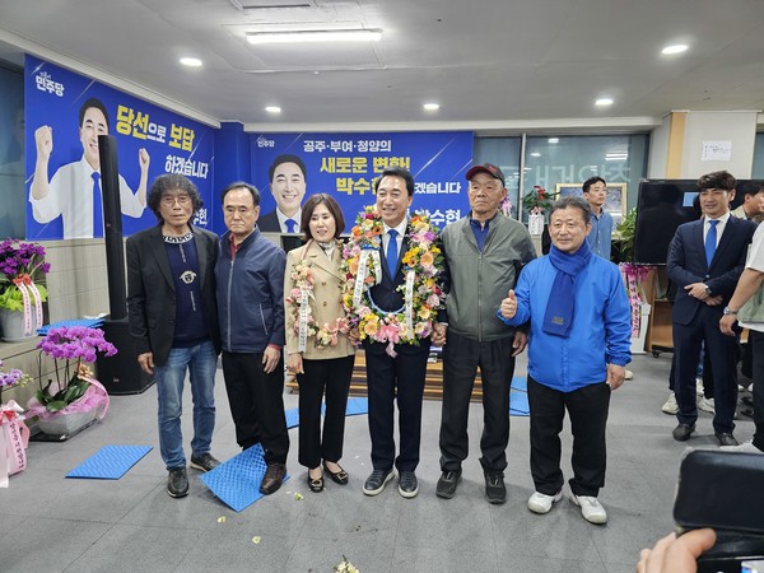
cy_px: 286
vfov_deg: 58.9
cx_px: 382
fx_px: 508
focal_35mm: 23
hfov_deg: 73.9
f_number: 1.7
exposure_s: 1/120
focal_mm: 6.3
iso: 1000
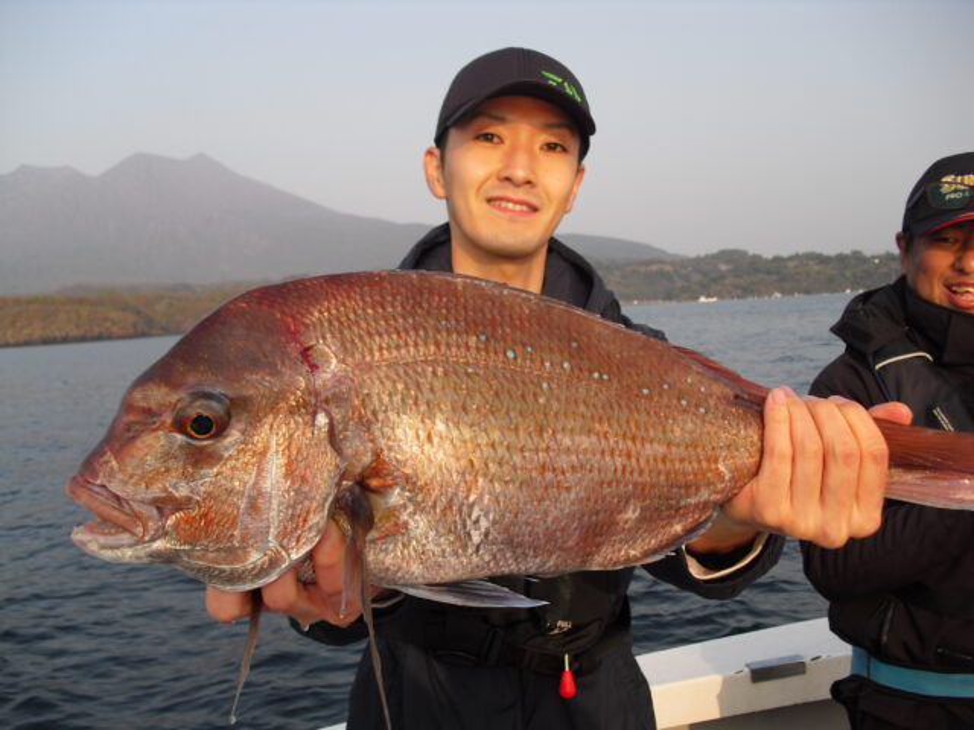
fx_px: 1013
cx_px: 487
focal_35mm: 36
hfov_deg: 51.4
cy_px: 365
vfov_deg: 39.7
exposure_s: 1/100
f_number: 7.8
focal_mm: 6.3
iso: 100
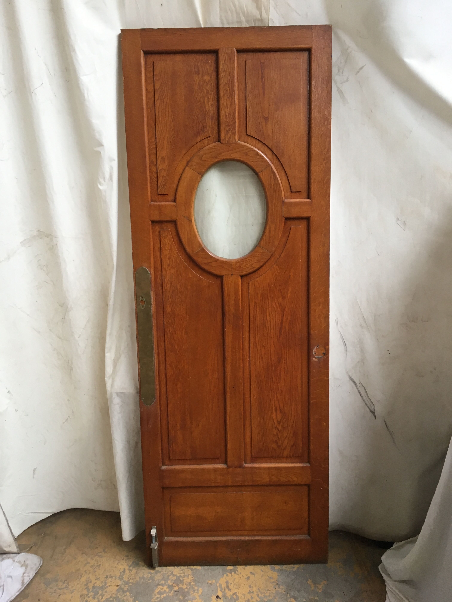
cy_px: 301
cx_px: 226
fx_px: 505
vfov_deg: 61.7
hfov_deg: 48.2
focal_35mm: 29
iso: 80
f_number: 2.2
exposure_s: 1/33
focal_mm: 4.15
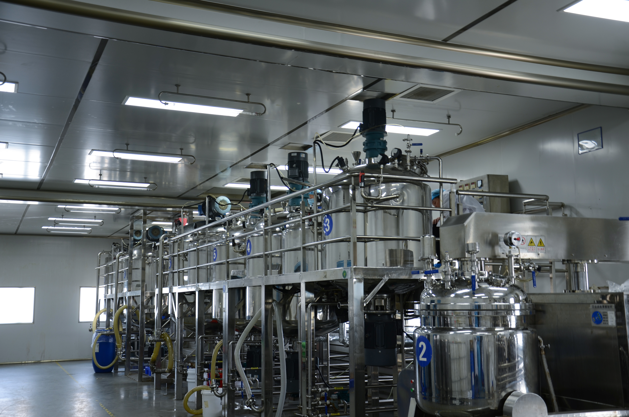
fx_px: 680
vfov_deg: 34.1
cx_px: 314
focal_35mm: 39
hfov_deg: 49.6
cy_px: 208
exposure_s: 1/15
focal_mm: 26
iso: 100
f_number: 4.5
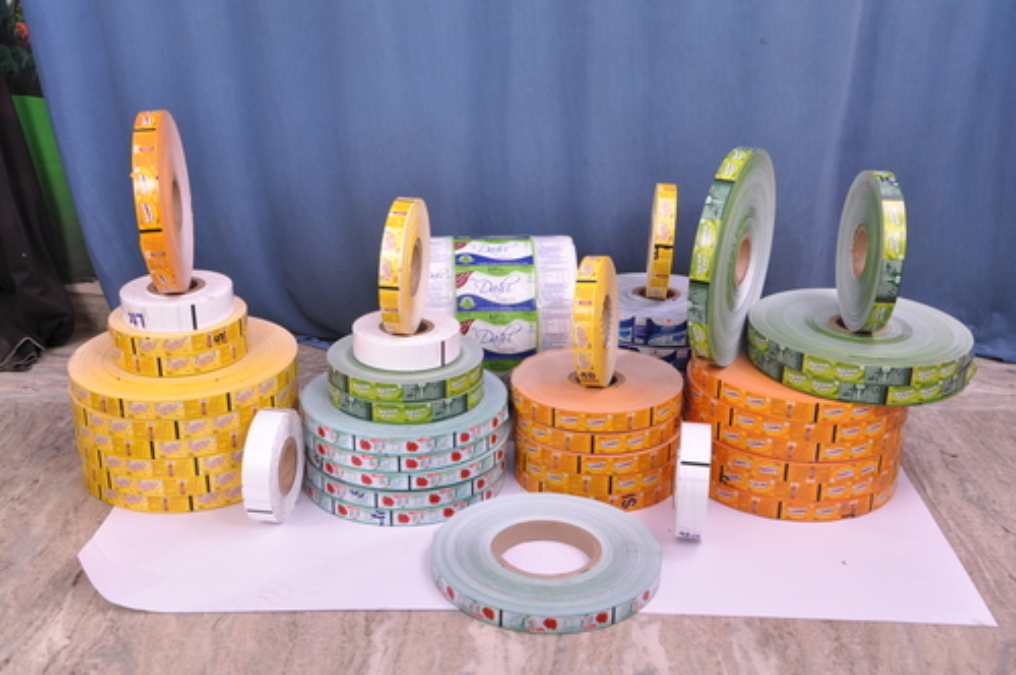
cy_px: 338
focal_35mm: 42
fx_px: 1184
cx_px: 508
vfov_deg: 31.8
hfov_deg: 46.5
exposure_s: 1/100
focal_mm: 28
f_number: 9
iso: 250
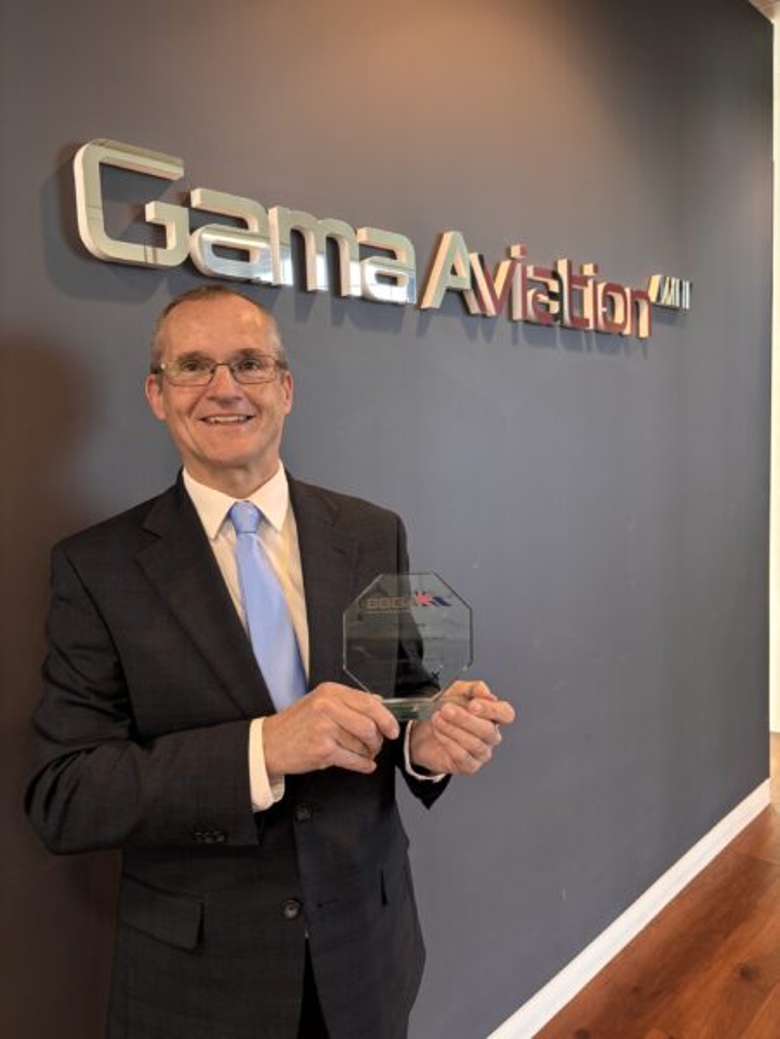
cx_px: 390
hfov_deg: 53.1
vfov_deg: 67.3
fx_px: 781
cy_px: 520
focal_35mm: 26
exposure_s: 1/50
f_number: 1.6
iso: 125
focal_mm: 5.96
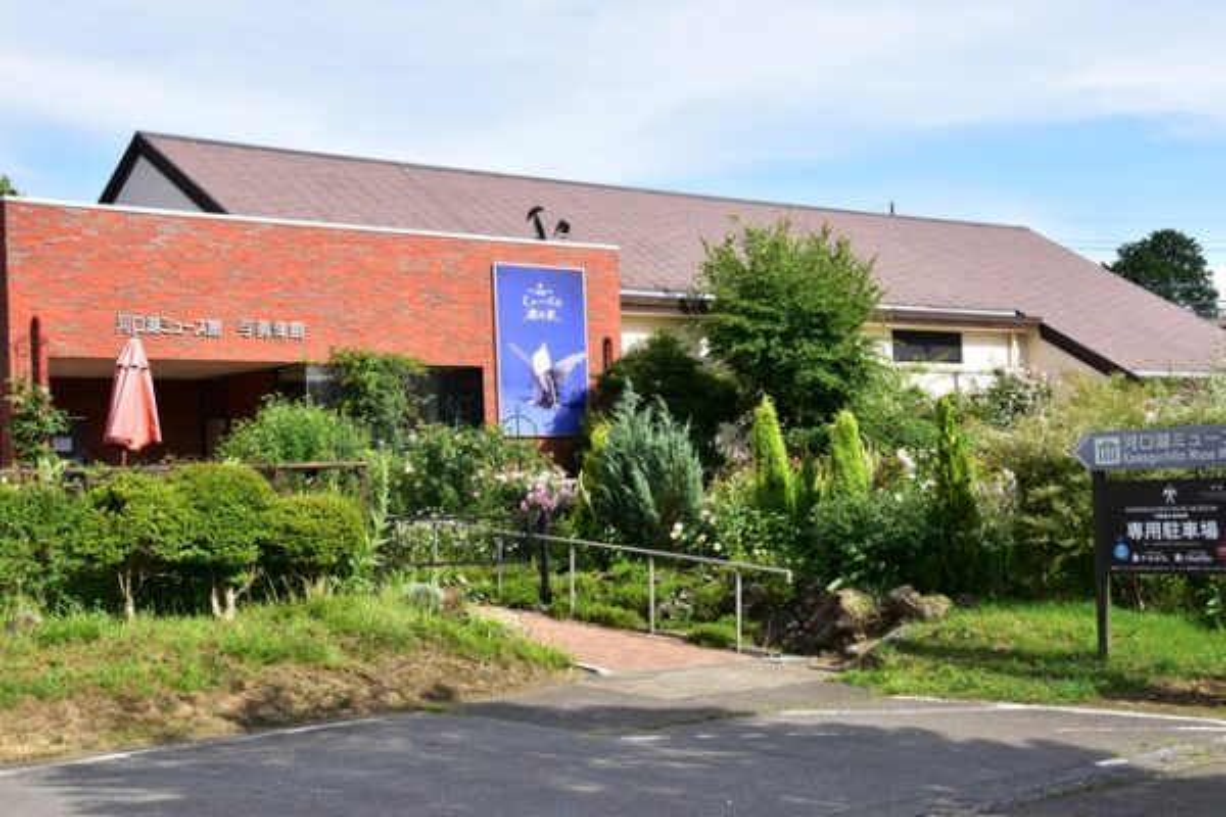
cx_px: 613
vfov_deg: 25.8
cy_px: 408
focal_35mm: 52
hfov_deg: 37.9
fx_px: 1788
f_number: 13
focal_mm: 35
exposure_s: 1/250
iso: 400
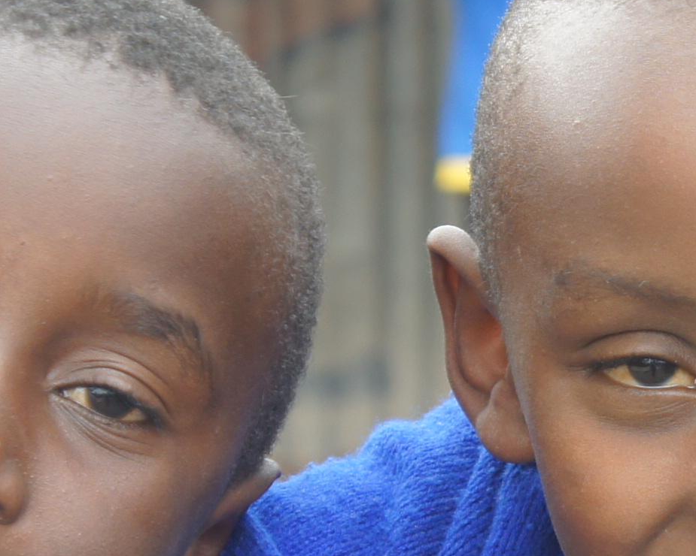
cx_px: 812
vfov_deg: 5.7
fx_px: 5610
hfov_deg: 7.1
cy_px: 551
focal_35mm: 272
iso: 200
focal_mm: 39
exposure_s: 1/80
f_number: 4.5
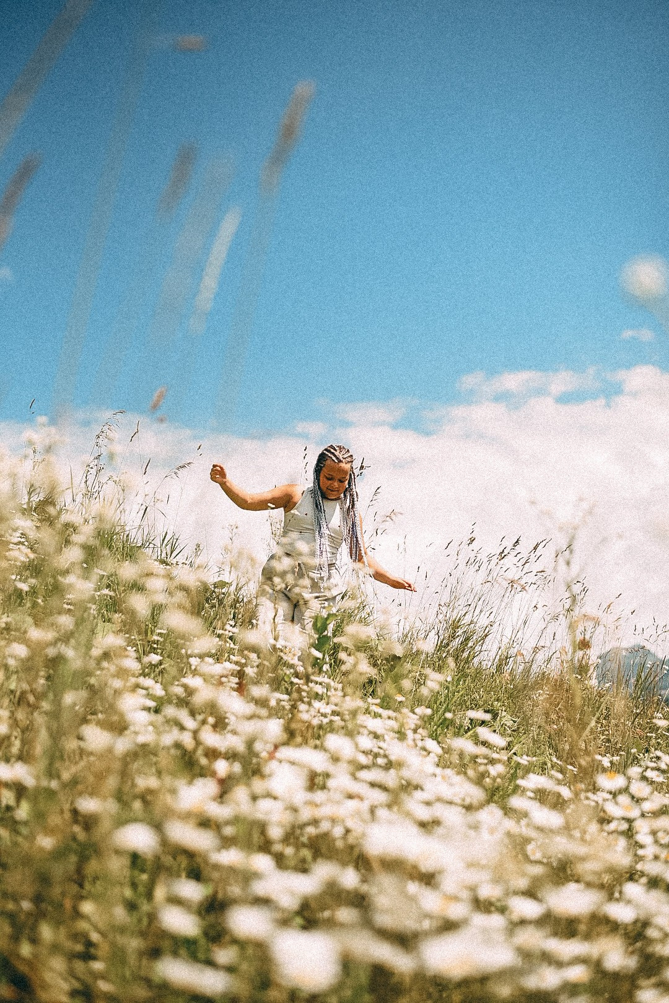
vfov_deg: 39.6
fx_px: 1394
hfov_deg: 27.0
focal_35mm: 50
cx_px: 334
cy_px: 502
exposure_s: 1/4000
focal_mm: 50
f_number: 2.5
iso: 160
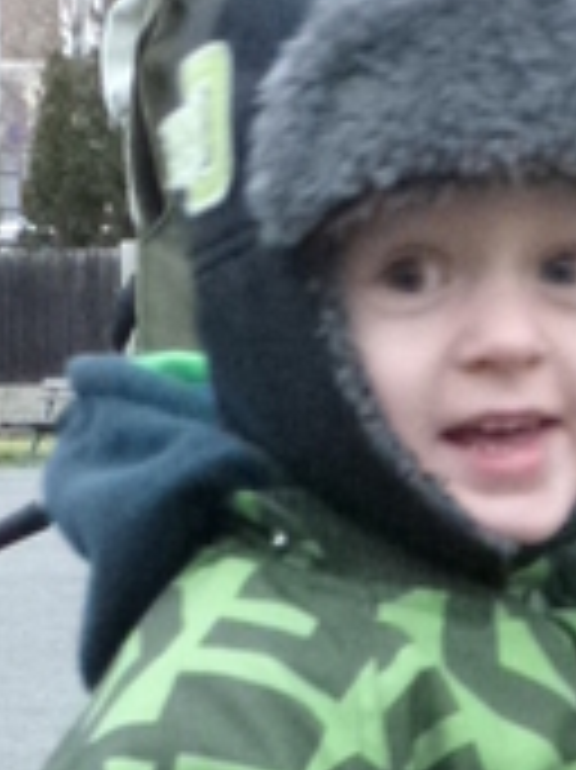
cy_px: 1315
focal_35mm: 225
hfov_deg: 6.6
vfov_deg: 8.5
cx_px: 598
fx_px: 4998
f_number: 4
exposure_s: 1/13
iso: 800
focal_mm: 8.6
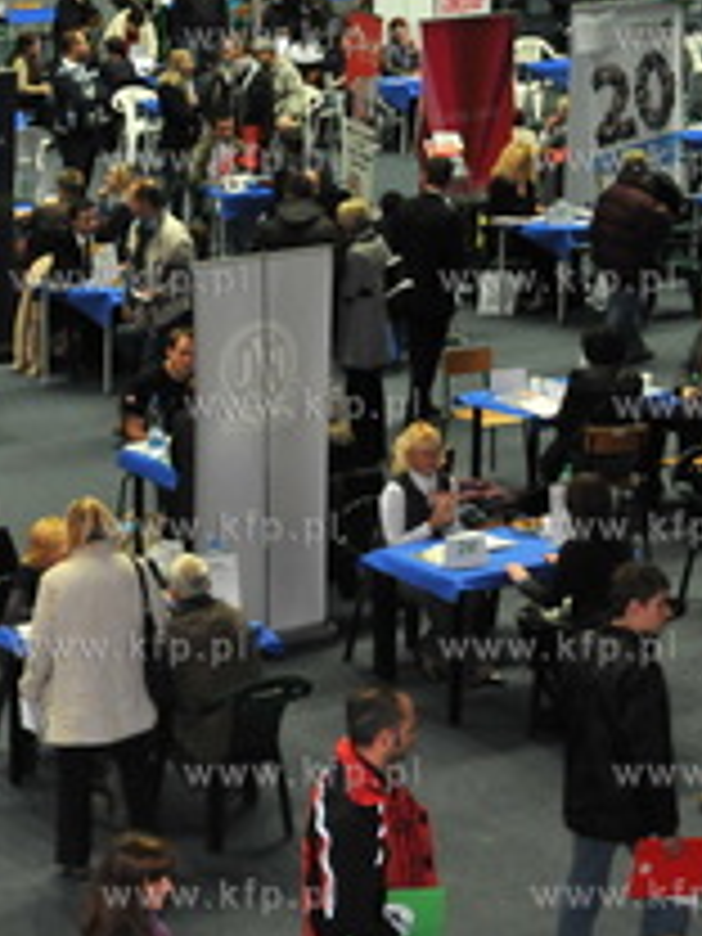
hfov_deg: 13.2
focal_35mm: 111
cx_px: 32
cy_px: 464
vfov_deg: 17.7
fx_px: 3001
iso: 800
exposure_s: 1/60
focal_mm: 40
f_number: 4.8
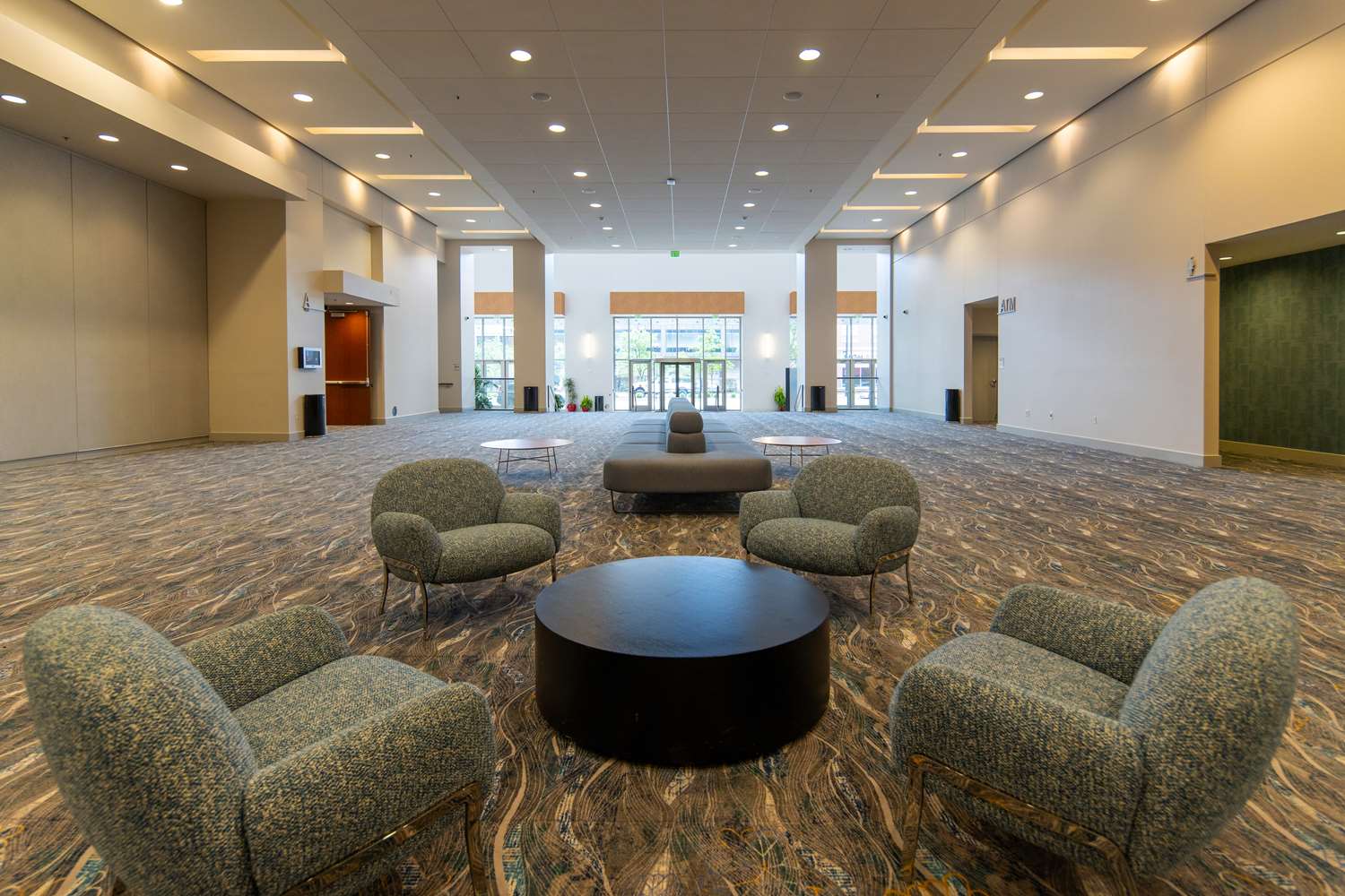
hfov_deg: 93.3
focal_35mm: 17
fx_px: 635
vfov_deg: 70.4
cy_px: 448
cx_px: 672
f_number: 8
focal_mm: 17
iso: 800
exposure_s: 1/40
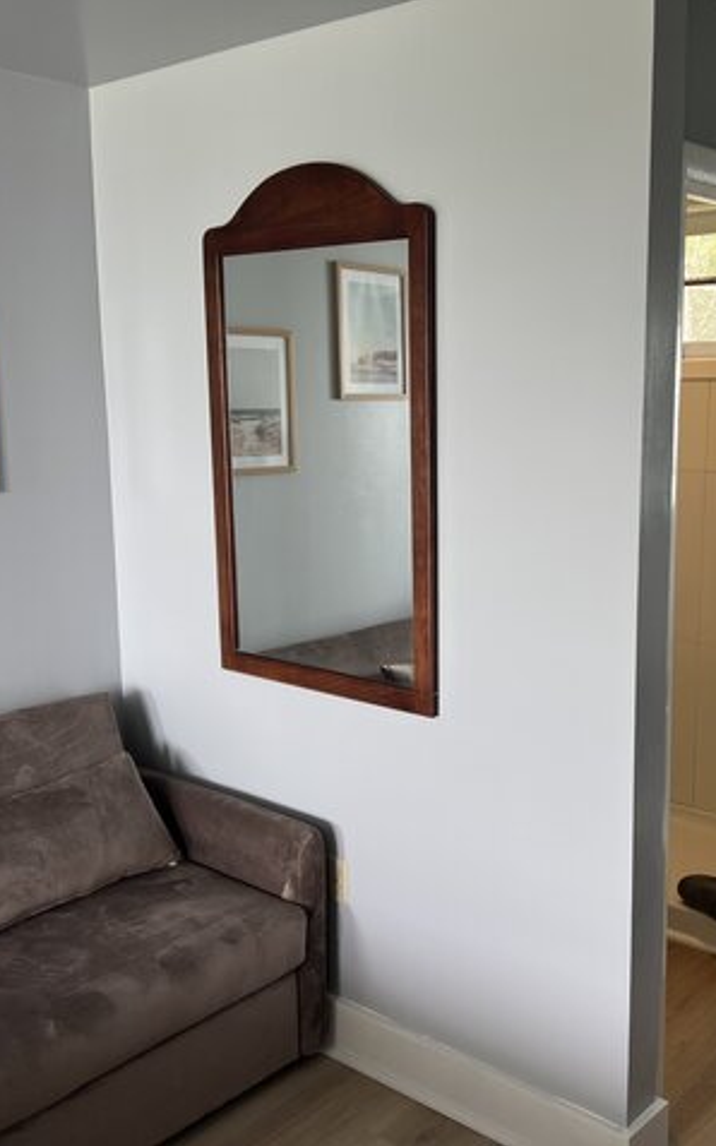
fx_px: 1156
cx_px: 473
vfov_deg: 52.8
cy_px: 572
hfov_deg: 34.1
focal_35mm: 37
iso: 64
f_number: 1.5
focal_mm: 5.7
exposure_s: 1/120
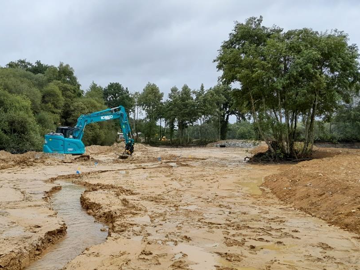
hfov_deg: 54.7
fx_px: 343
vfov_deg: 42.7
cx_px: 134
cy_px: 162
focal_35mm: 33
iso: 40
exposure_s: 1/1383
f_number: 1.8
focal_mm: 4
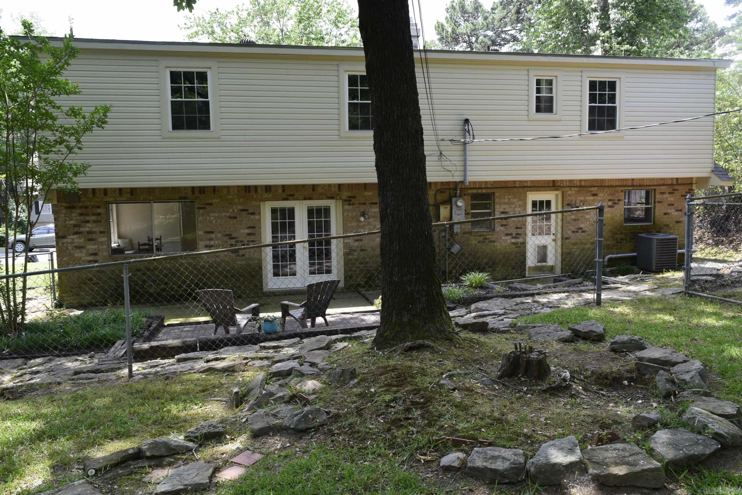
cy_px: 248
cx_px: 371
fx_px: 557
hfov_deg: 67.4
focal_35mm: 27
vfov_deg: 47.9
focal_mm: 18
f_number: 9
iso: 400
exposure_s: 1/125
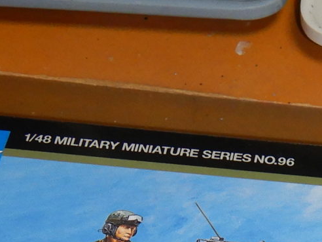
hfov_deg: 15.5
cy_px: 416
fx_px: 1163
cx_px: 302
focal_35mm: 125
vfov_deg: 11.2
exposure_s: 1/30
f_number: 2.8
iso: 200
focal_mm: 4.3
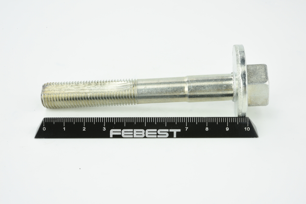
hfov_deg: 33.4
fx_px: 510
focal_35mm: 60
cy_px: 102
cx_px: 153
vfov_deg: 22.6
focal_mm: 60
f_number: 29
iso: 64
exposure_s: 1/2.5
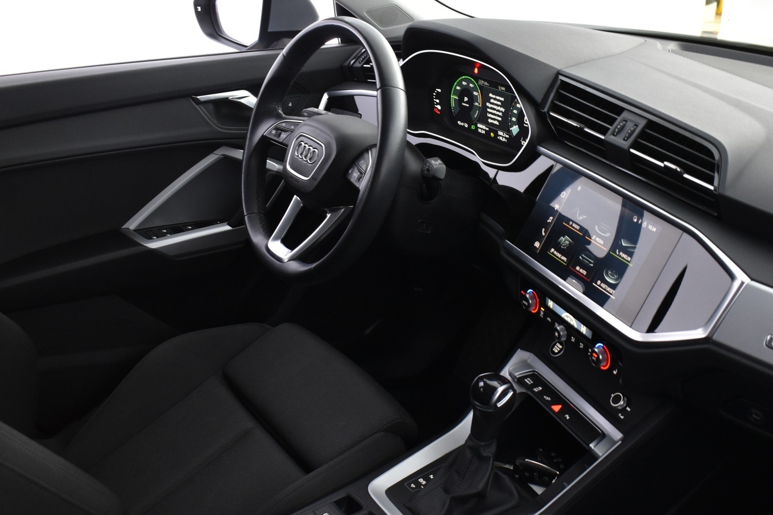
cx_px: 426
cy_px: 283
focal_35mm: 41
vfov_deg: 32.6
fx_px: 880
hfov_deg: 47.3
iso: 1250
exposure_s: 1/10
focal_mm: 22
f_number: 5
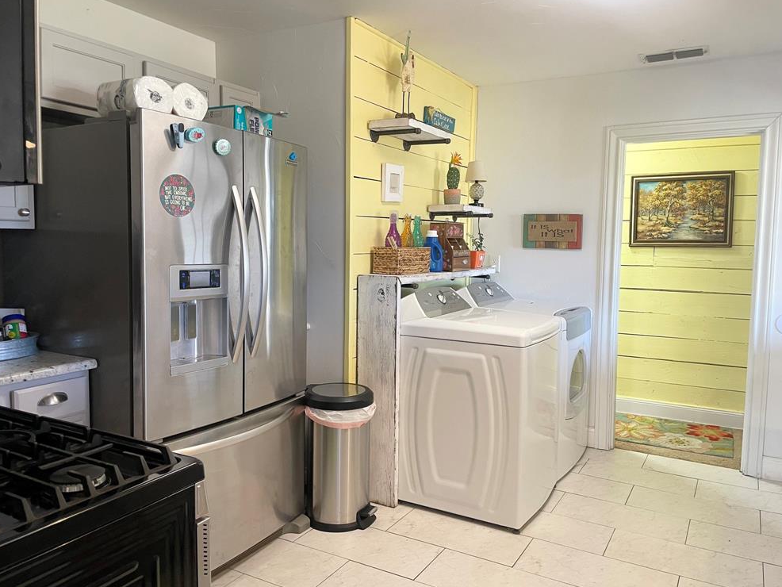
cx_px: 386
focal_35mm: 27
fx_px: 610
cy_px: 296
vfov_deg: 51.4
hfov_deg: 65.3
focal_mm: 4.2
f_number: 1.6
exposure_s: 1/60
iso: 160
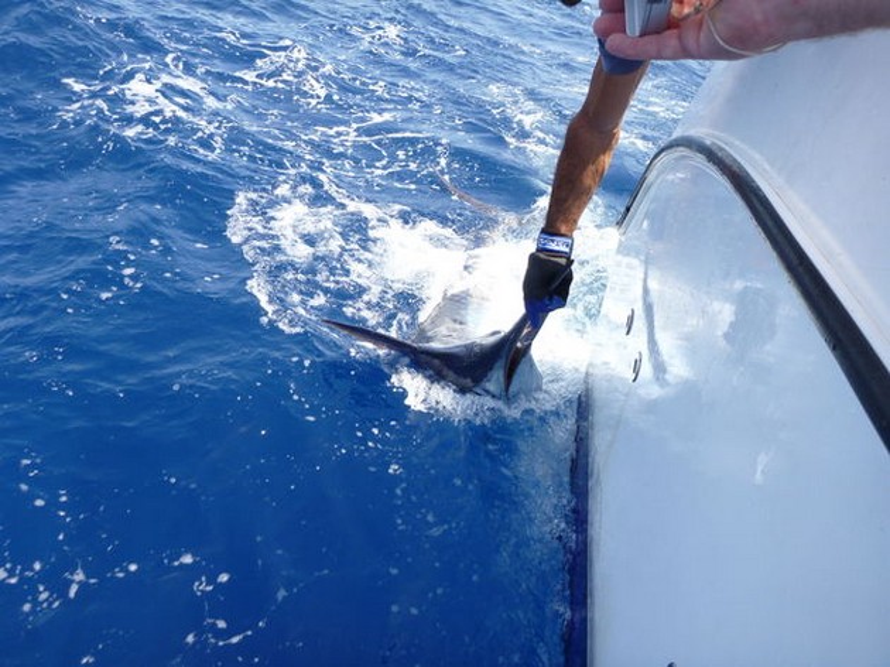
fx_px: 720
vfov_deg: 49.7
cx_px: 445
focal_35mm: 28
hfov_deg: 63.5
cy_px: 334
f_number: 3.3
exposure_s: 1/320
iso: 100
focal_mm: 4.9
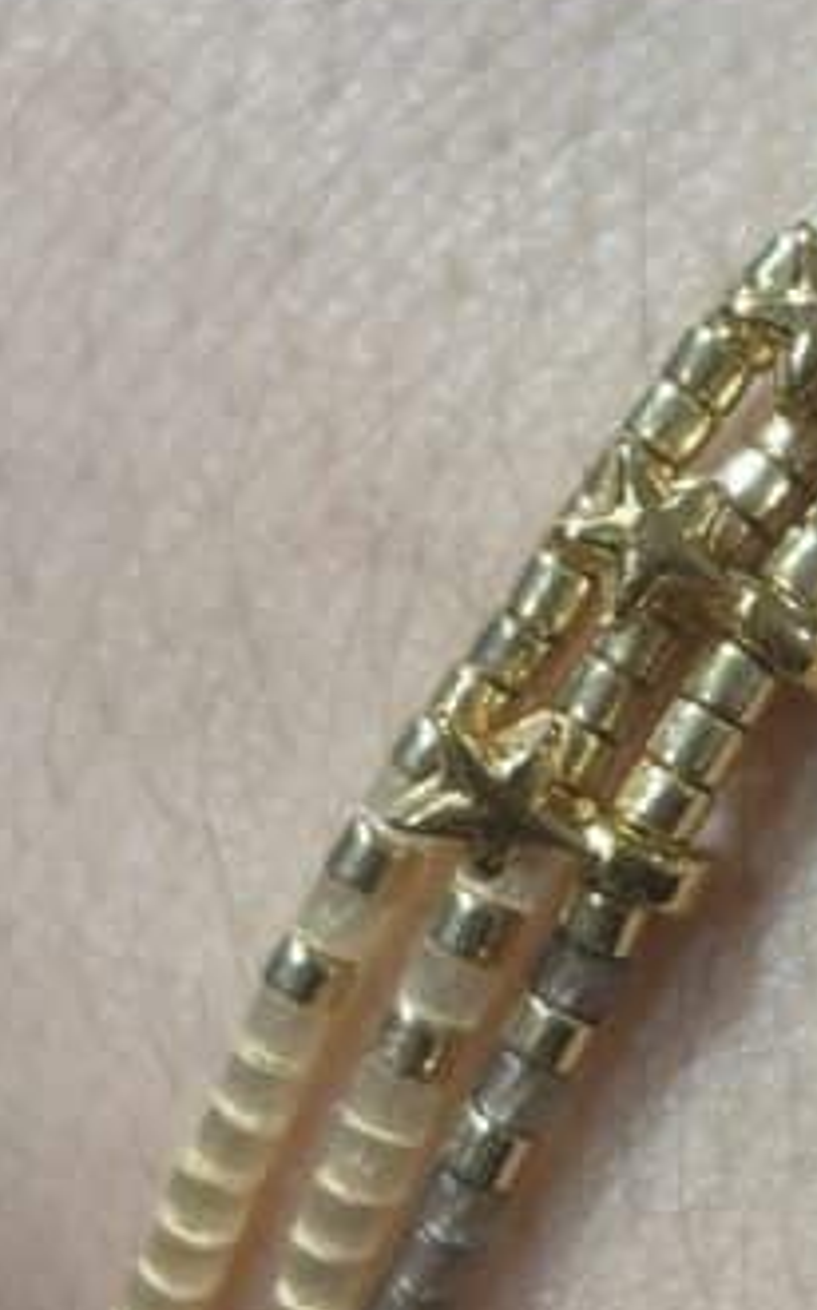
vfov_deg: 12.3
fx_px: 6097
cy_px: 639
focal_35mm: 171
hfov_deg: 7.6
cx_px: 995
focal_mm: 5.96
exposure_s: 1/100
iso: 32
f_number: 1.6
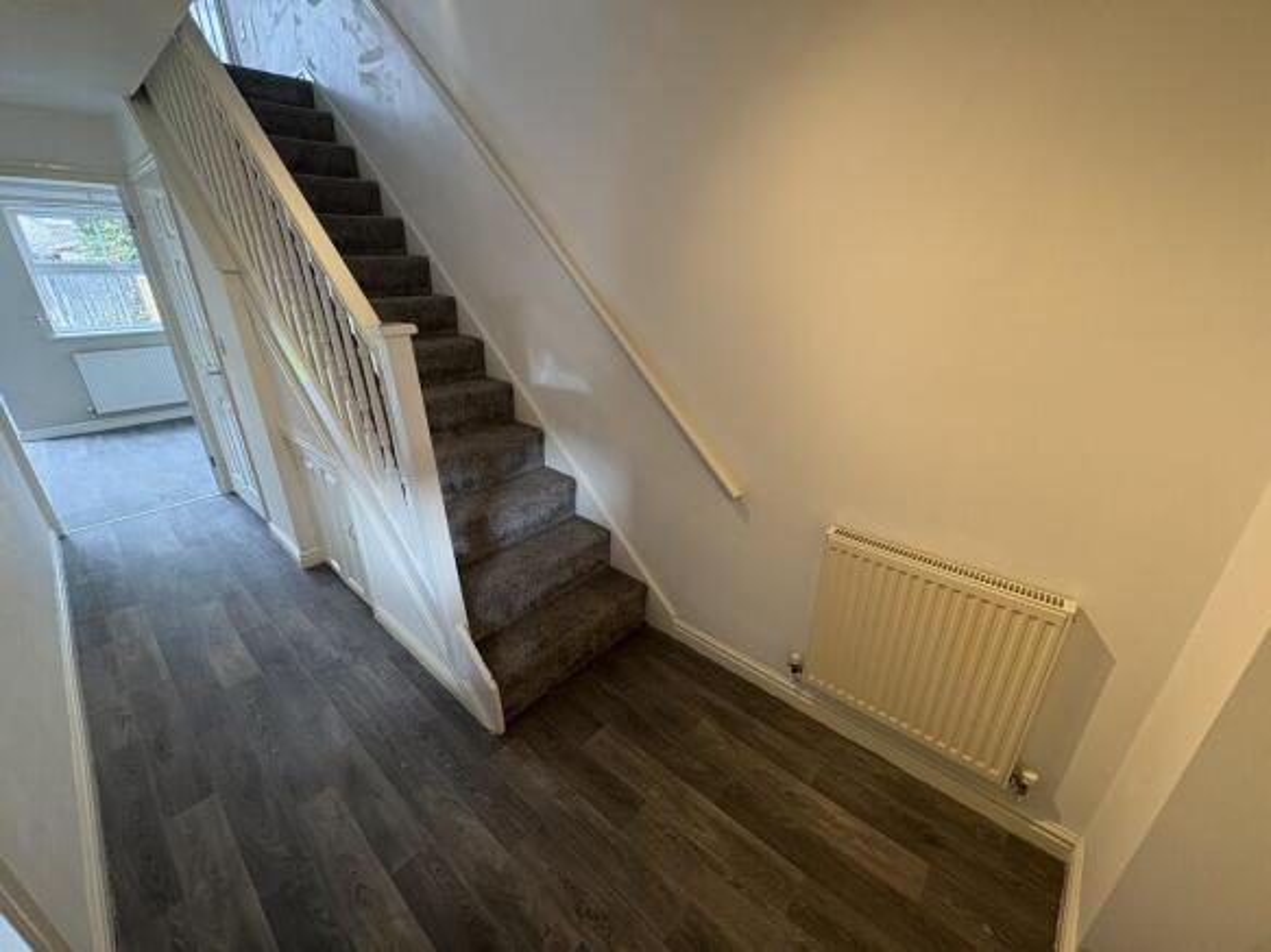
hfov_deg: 102.1
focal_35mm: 14
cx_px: 636
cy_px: 476
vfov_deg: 85.7
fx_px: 514
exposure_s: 1/50
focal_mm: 2.22
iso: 160
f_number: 2.2
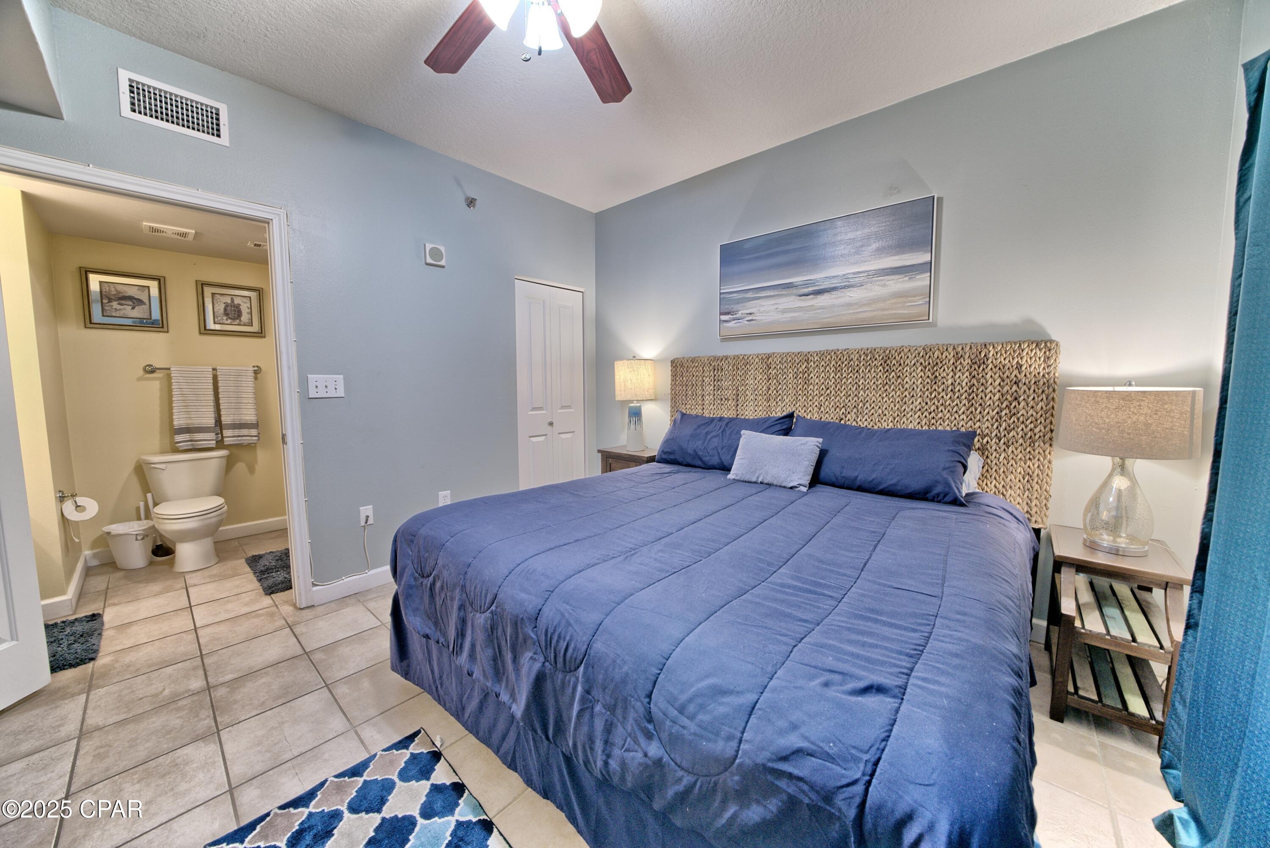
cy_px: 424
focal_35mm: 12
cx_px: 635
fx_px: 423
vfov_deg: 90.0
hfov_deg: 112.6
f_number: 8
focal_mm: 12
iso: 500
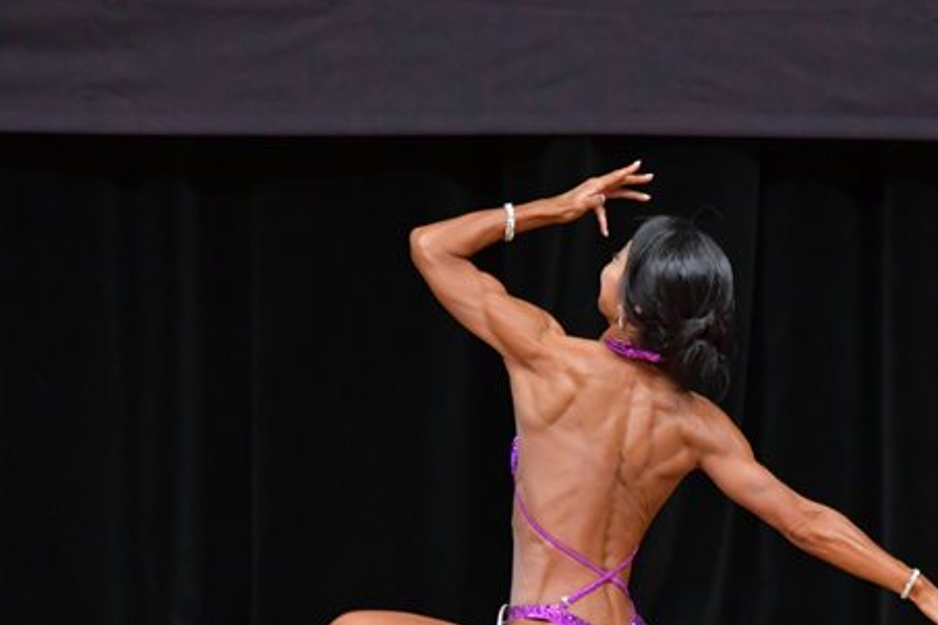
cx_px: 701
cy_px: 519
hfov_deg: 3.5
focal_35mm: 590
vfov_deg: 2.3
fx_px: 15372
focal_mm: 230
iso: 4000
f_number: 5.6
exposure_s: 1/400
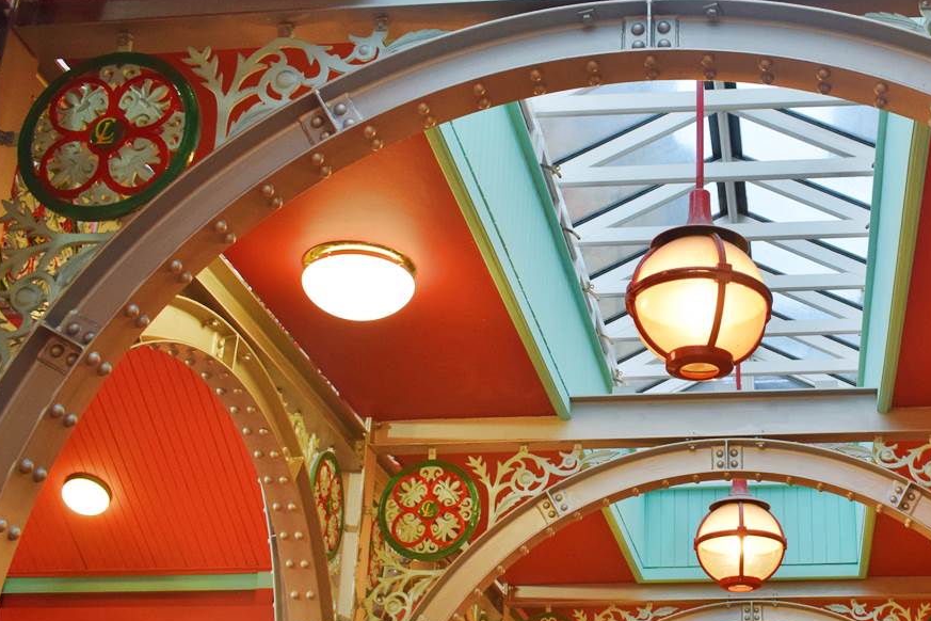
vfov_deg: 24.6
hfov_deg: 35.3
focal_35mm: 55
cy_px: 342
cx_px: 720
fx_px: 1422
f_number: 4
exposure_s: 1/60
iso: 500
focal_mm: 20
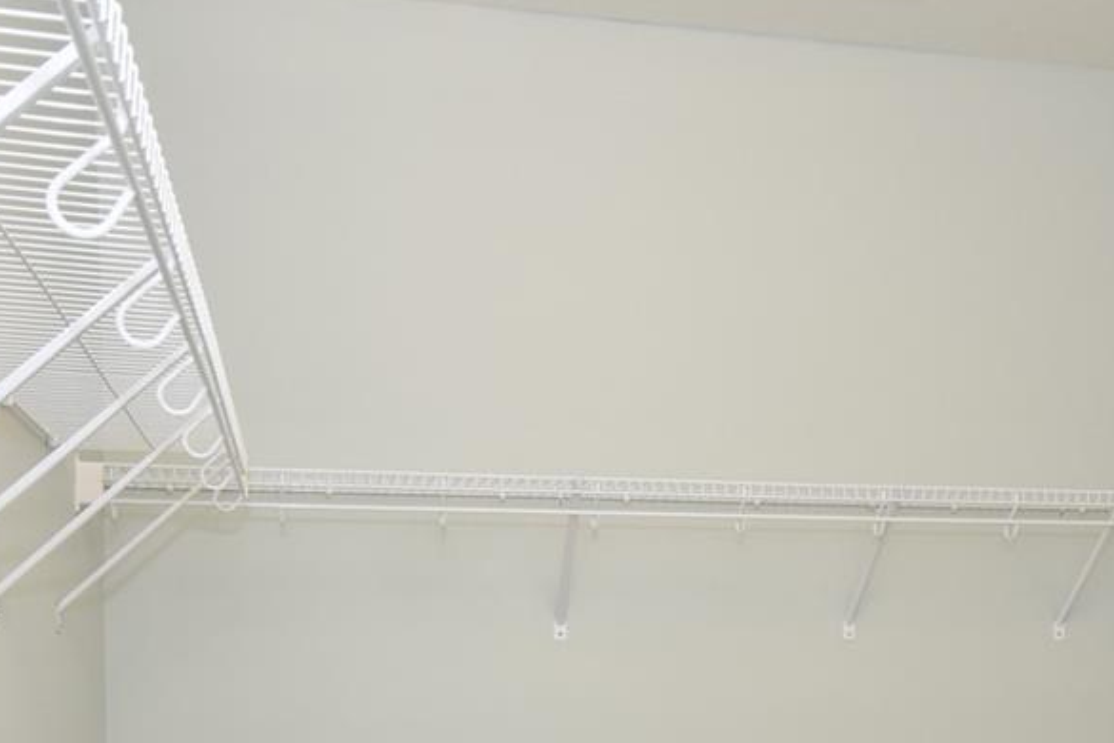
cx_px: 585
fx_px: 1269
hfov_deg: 47.4
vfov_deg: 30.9
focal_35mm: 41
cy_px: 692
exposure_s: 1/60
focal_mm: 10
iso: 560
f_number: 4
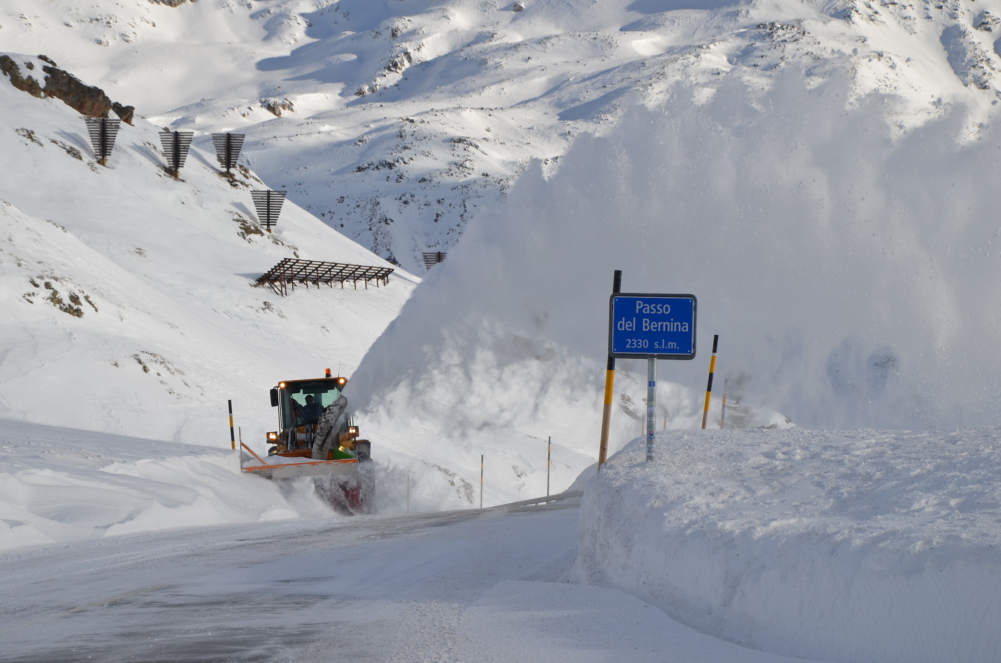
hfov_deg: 19.5
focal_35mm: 105
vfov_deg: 13.0
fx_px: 2914
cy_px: 332
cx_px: 500
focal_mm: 70
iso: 100
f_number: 10
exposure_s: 1/400
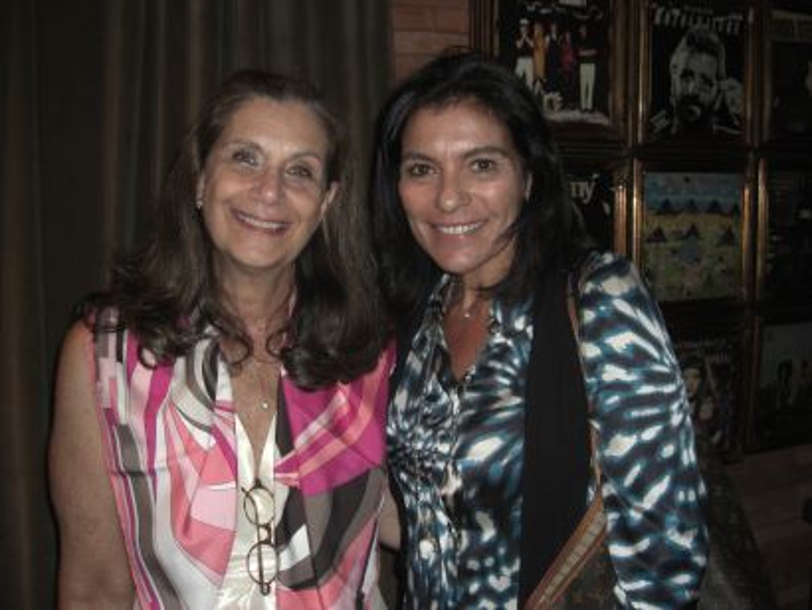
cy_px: 305
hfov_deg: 49.0
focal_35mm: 38
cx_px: 406
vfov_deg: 37.8
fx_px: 892
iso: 100
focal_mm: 7.9
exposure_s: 1/30
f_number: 2.8
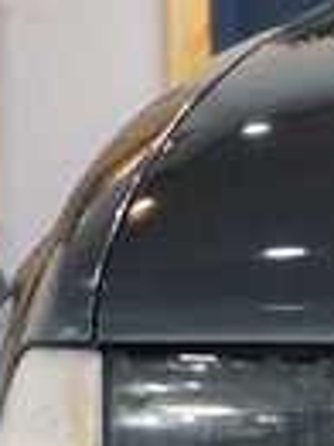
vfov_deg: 6.3
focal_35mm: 315
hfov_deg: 4.5
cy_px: 451
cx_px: 1149
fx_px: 4059
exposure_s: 1/160
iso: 10000
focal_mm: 42
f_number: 4.5
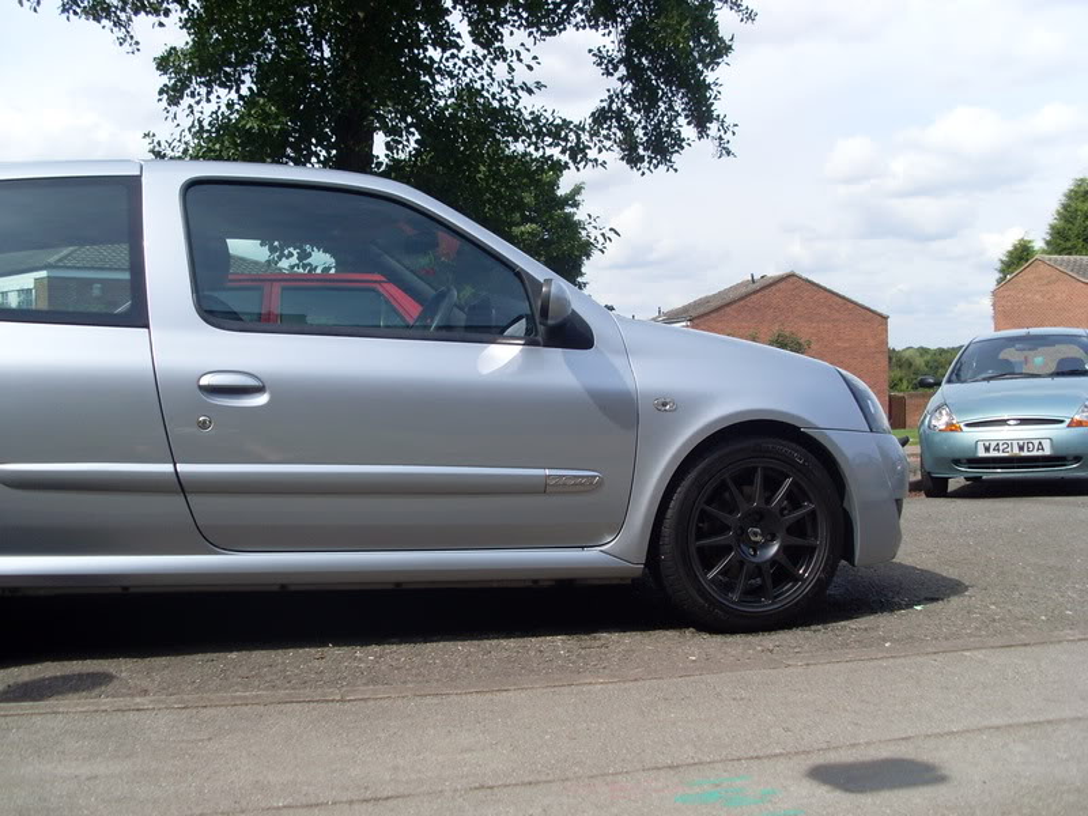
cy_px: 408
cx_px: 544
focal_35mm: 38
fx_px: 1194
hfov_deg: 49.0
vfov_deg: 37.7
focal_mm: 6.3
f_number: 7.7
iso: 80
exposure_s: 1/250
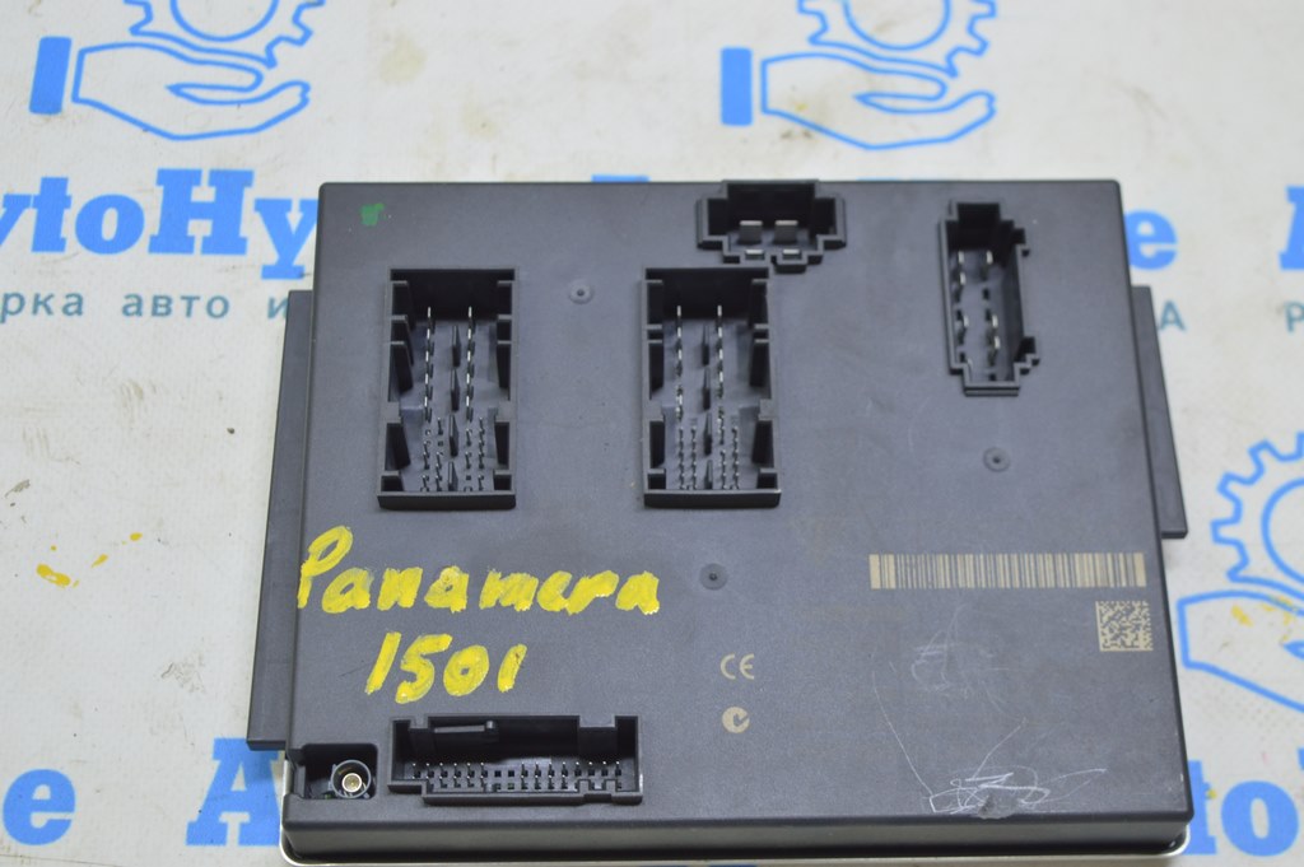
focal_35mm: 60
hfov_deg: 33.4
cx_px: 652
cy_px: 434
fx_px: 2172
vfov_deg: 22.6
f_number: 5.6
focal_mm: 40
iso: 400
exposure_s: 1/20
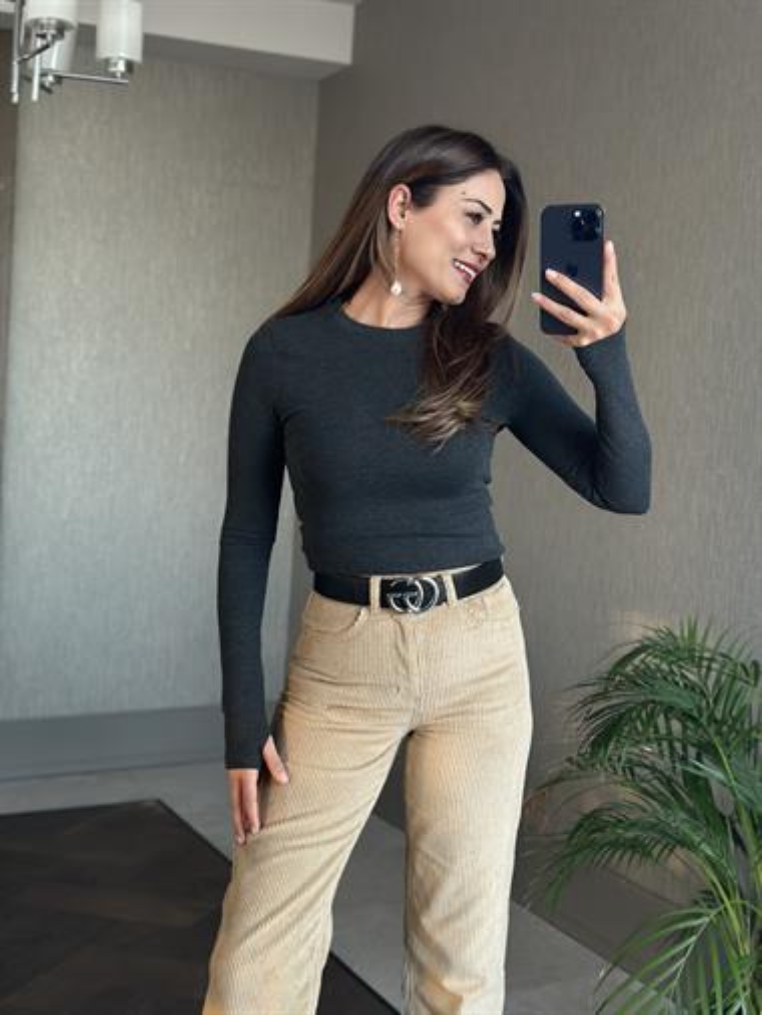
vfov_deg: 39.6
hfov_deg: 30.3
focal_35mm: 48
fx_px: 1408
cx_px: 381
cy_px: 508
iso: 200
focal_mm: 6.86
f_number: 1.78
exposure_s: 1/60
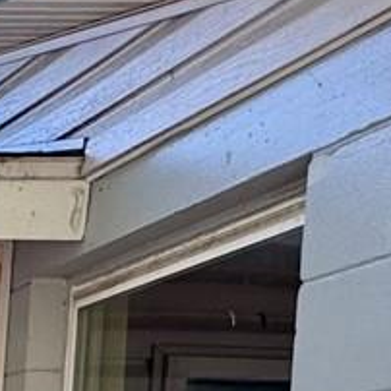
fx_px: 1252
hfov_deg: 13.2
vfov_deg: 15.6
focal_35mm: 98
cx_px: -554
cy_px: 672
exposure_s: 1/177
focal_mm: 2.22
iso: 40
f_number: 2.2
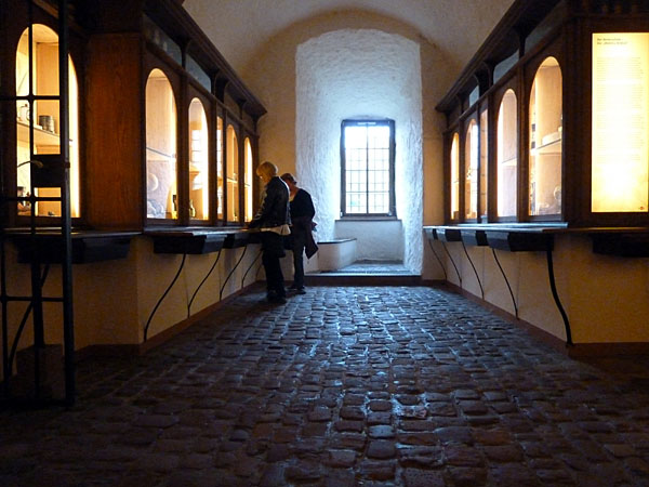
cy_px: 244
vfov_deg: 54.9
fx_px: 469
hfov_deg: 69.4
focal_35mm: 25
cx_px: 324
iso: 800
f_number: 3.3
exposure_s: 1/50
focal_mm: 4.1
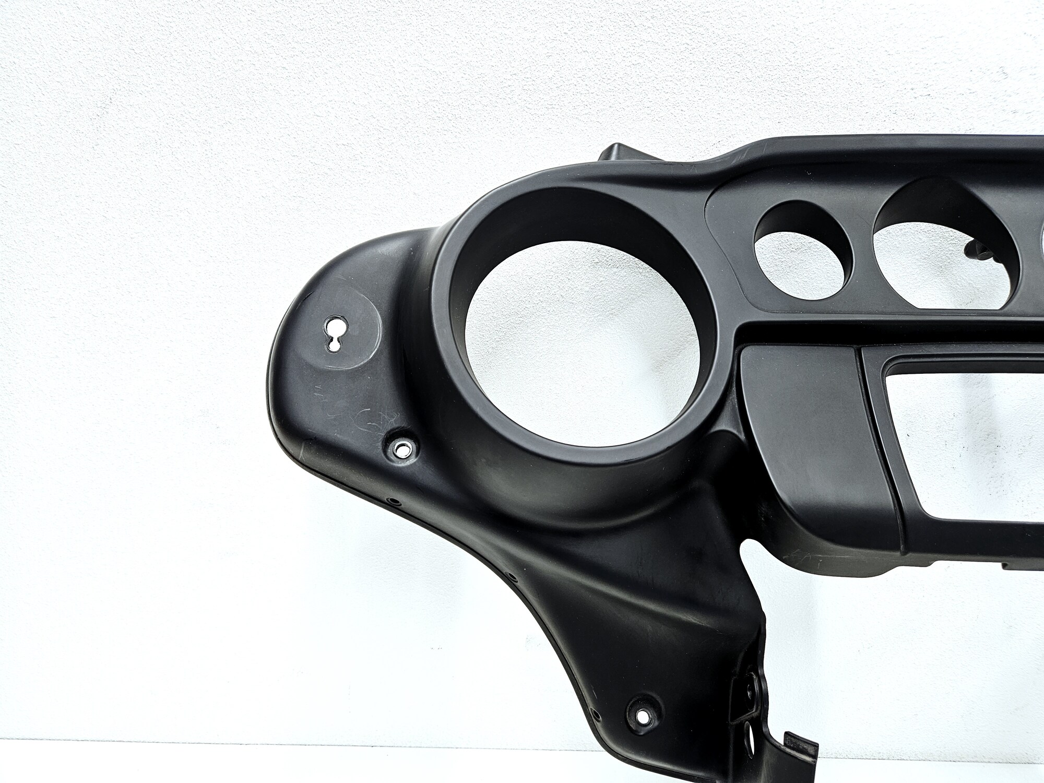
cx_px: 522
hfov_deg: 73.9
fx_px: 694
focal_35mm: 23
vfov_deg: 58.9
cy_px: 392
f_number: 1.8
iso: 100
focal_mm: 5.4
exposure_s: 1/100
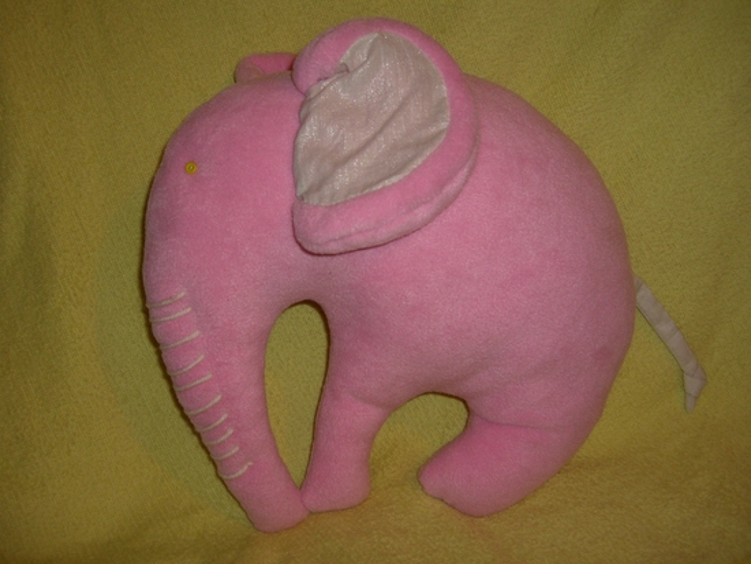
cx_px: 376
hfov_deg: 49.0
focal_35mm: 38
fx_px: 825
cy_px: 282
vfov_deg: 37.7
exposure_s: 1/60
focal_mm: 7.9
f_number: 2.8
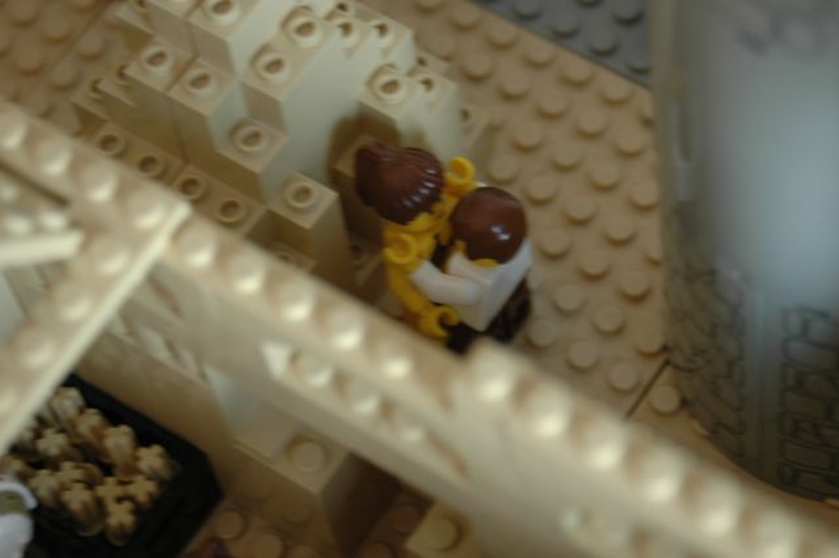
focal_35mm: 120
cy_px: 279
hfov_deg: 17.1
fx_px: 2795
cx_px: 420
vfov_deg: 11.4
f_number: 5.6
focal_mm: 80
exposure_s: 1/30
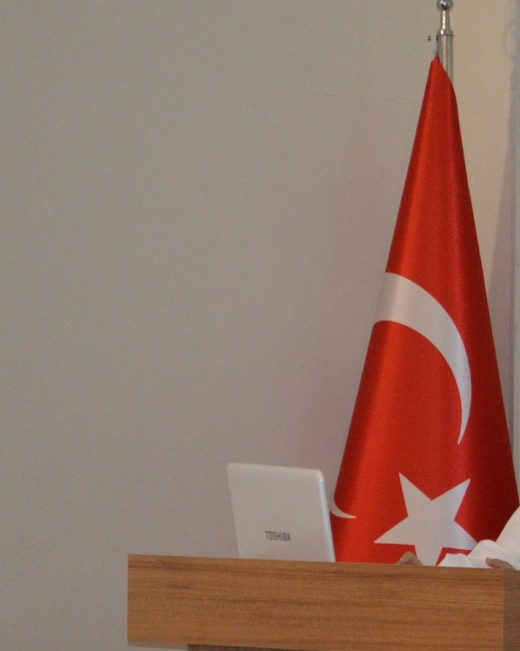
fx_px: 3738
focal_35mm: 194
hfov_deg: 7.9
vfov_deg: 9.9
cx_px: 692
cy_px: 327
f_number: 5.6
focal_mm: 55
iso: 3200
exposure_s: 1/60
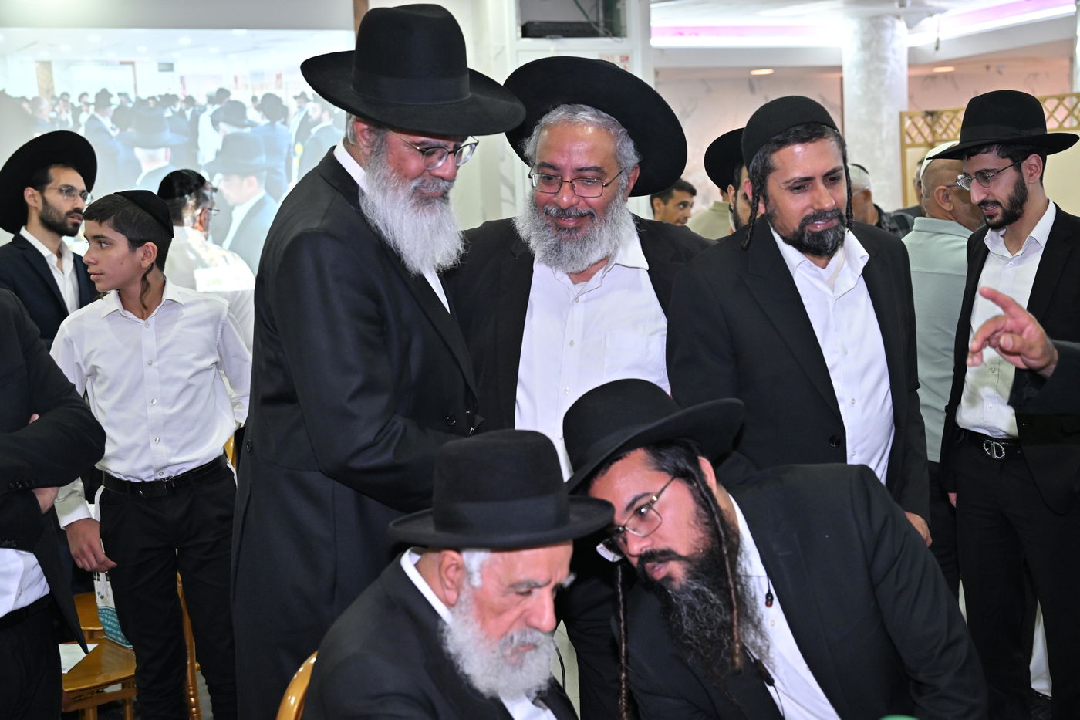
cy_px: 360
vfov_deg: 29.2
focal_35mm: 46
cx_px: 540
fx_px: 1380
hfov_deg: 42.7
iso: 1250
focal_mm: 46
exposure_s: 1/200
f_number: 4
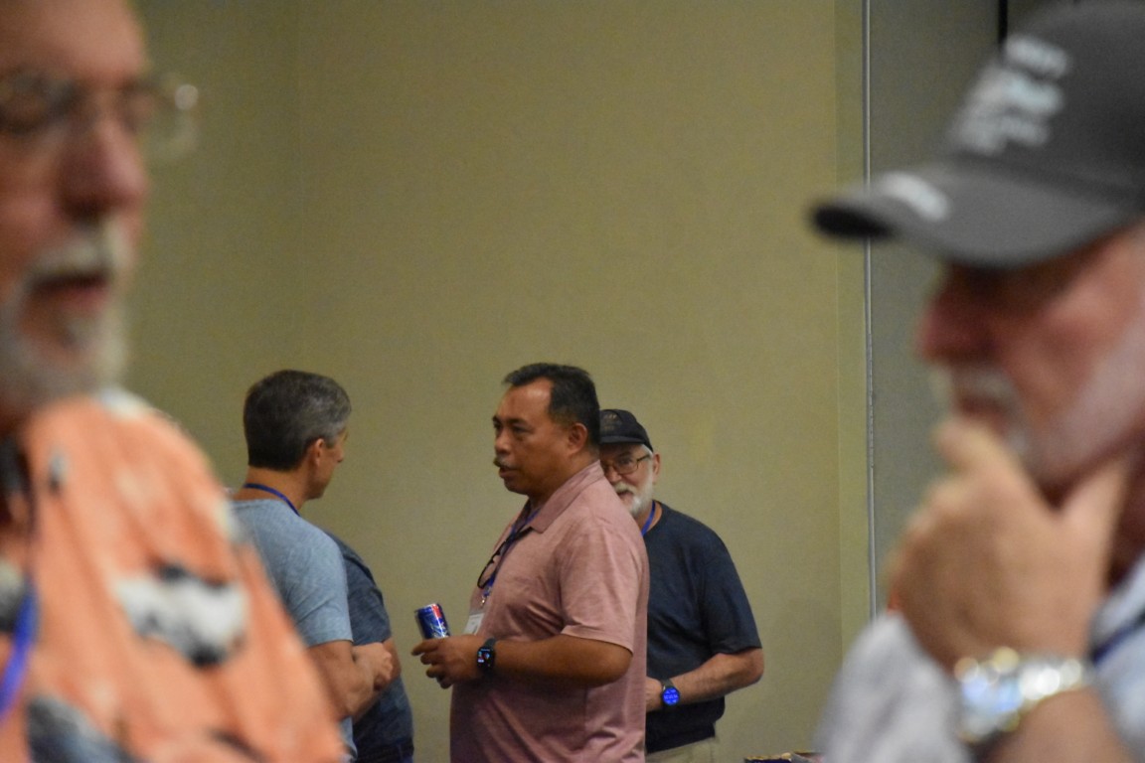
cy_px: 382
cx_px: 572
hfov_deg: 13.0
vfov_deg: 8.7
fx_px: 5009
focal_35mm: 158
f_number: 5.6
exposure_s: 1/100
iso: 12800
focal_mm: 105
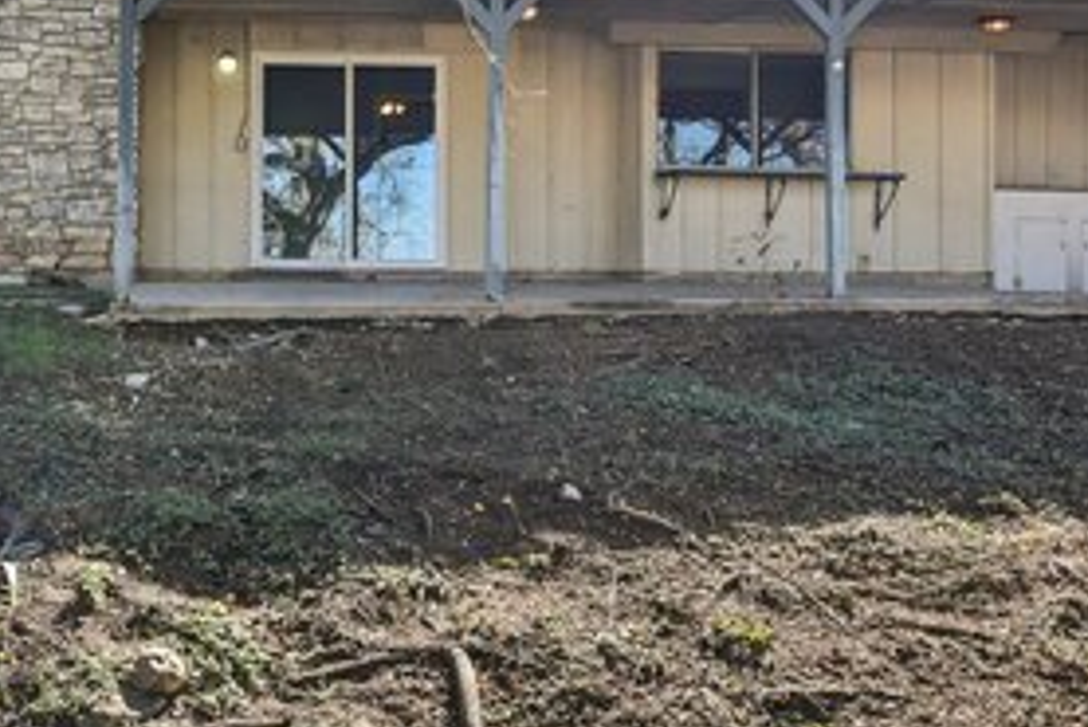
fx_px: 1119
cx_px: 334
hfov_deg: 50.6
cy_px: -41
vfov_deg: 32.4
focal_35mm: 37
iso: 400
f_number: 8
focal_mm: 16
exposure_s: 1/200
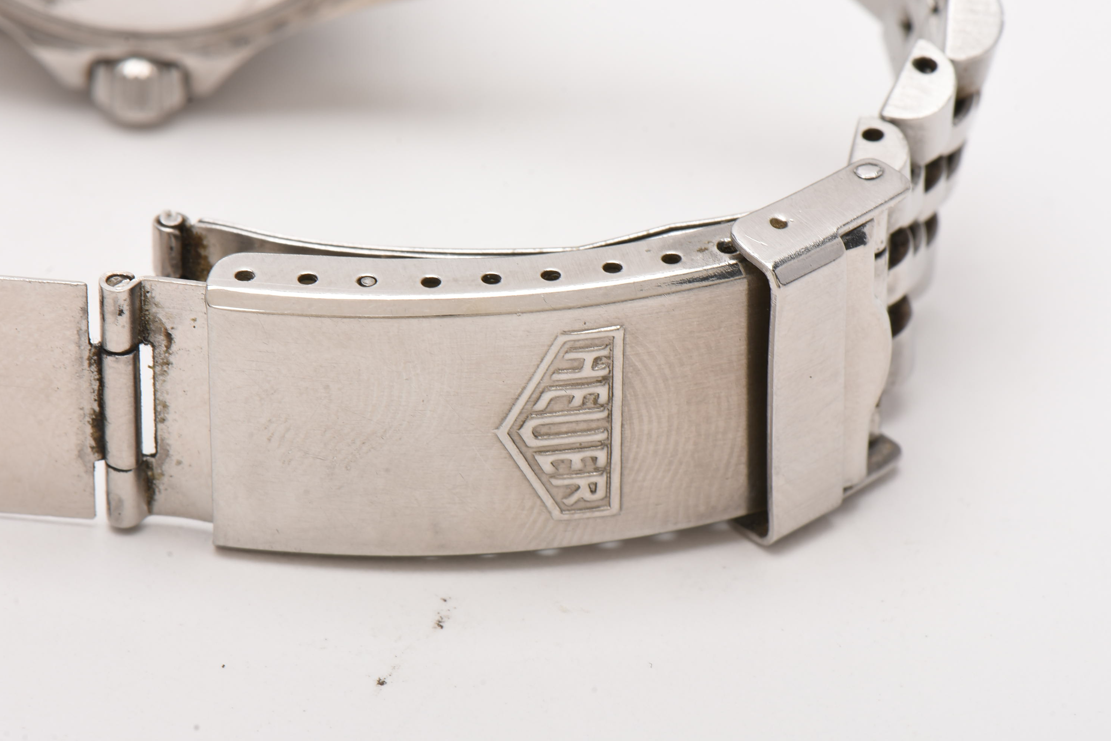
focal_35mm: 129
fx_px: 3966
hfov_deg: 15.9
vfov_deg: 10.7
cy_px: 370
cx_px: 556
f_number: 20
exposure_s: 1/125
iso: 100
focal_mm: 85
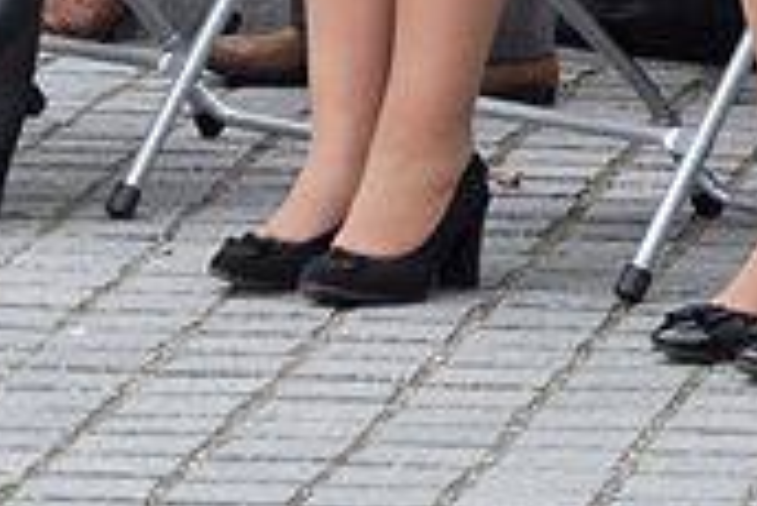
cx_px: 321
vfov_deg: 2.5
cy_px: -702
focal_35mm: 554
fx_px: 11669
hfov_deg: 3.7
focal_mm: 75
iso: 500
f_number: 5.3
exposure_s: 1/400
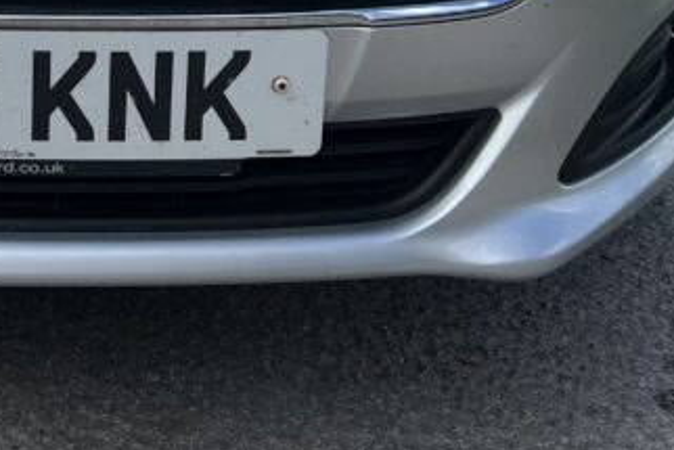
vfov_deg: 14.3
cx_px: -48
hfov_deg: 22.4
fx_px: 1611
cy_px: -327
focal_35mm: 86
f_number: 1.5
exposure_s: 1/3571
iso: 50
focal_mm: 5.7
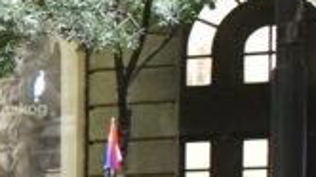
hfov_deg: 10.4
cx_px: -603
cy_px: 445
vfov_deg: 7.3
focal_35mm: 155
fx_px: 1298
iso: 10000
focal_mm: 24
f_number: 3.5
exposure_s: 1/200
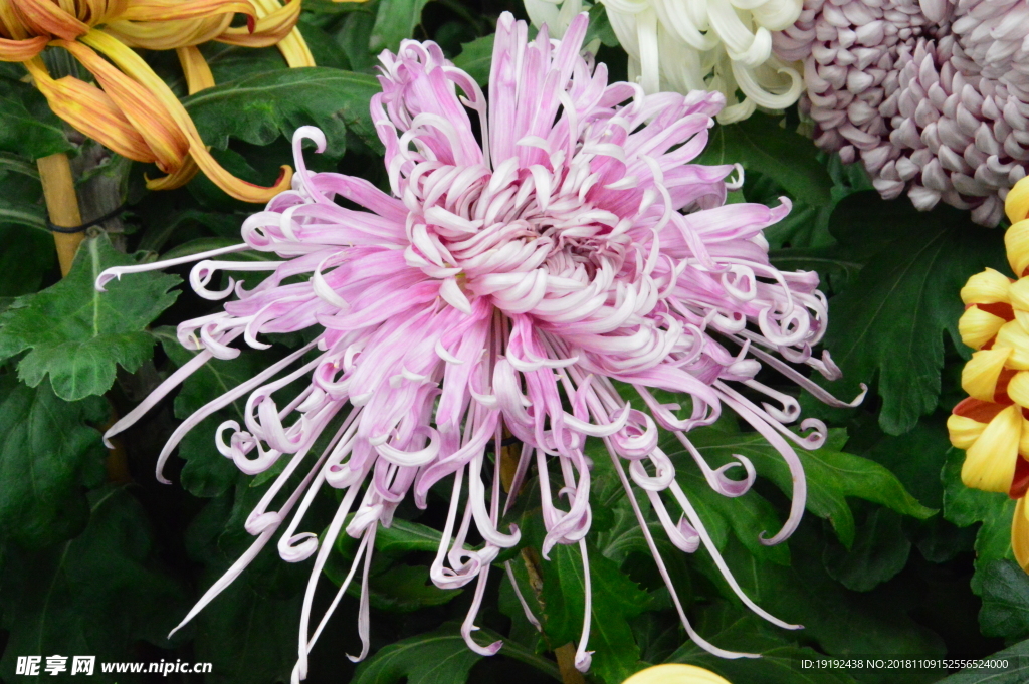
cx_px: 514
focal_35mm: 135
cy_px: 342
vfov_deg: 10.1
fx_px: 3856
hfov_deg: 15.2
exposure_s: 1/125
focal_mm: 90
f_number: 22
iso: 6400
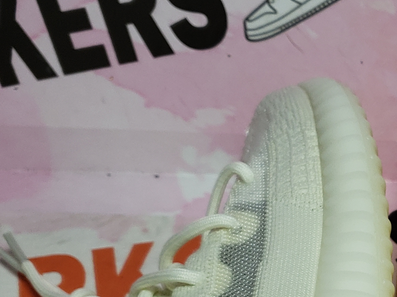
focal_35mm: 78
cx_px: 446
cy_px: 316
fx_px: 895
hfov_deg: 23.4
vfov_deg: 18.3
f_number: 1.5
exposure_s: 1/1013
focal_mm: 4.3
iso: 50
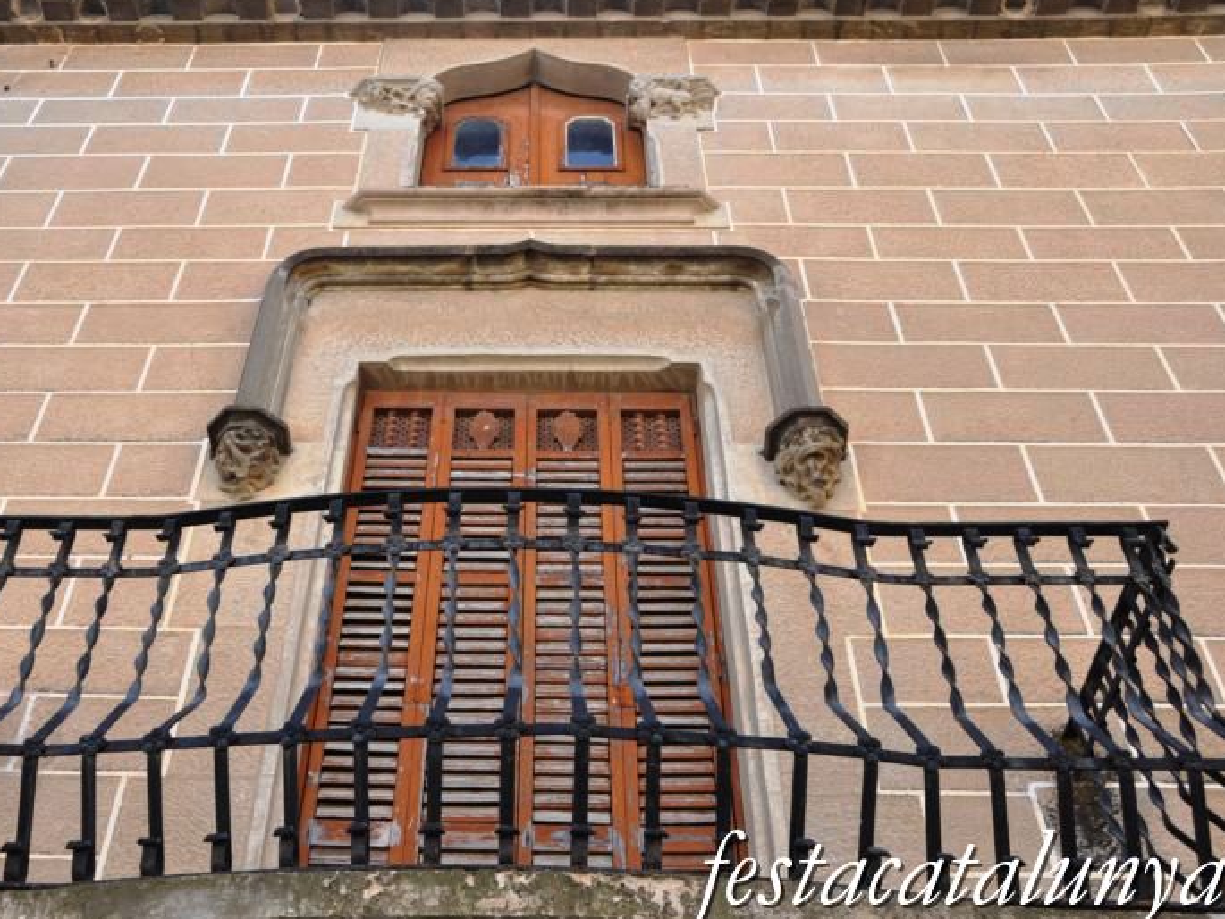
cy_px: 462
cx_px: 522
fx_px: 1310
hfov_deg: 50.0
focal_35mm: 37
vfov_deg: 38.7
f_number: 8
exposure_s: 1/250
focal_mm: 22
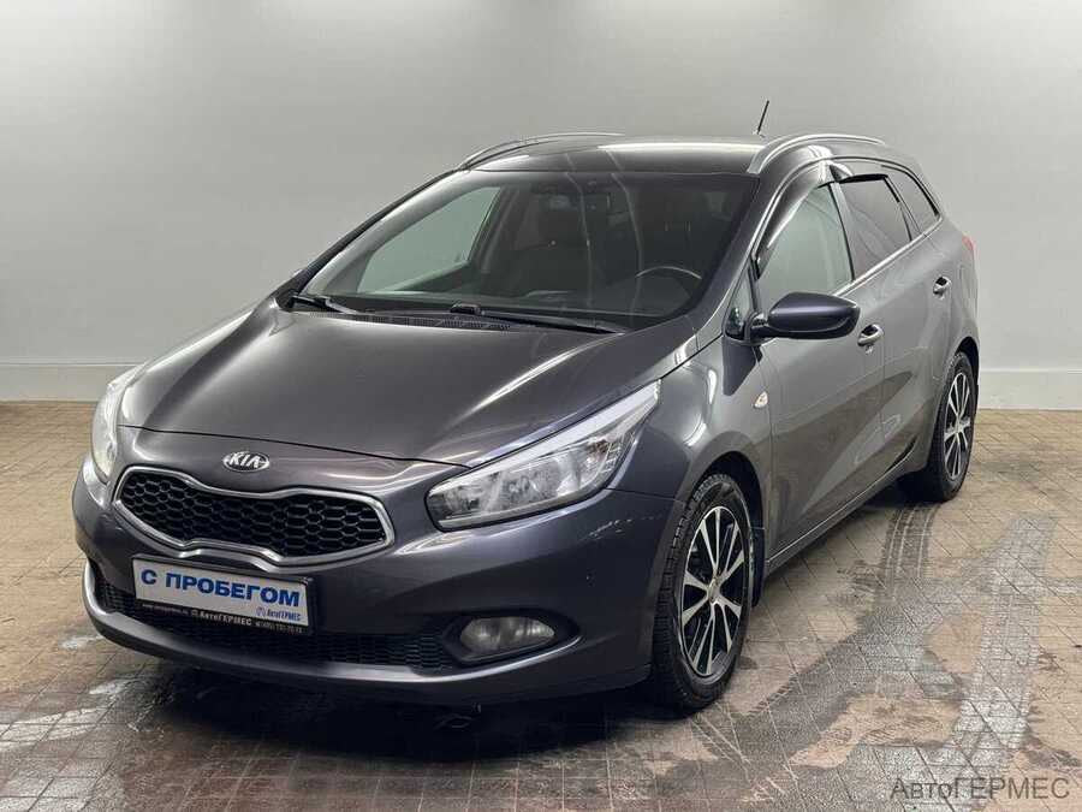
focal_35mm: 48
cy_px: 406
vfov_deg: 30.3
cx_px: 541
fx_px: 1500
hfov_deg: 39.7
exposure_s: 1/100
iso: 100
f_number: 1.78
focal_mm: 6.76
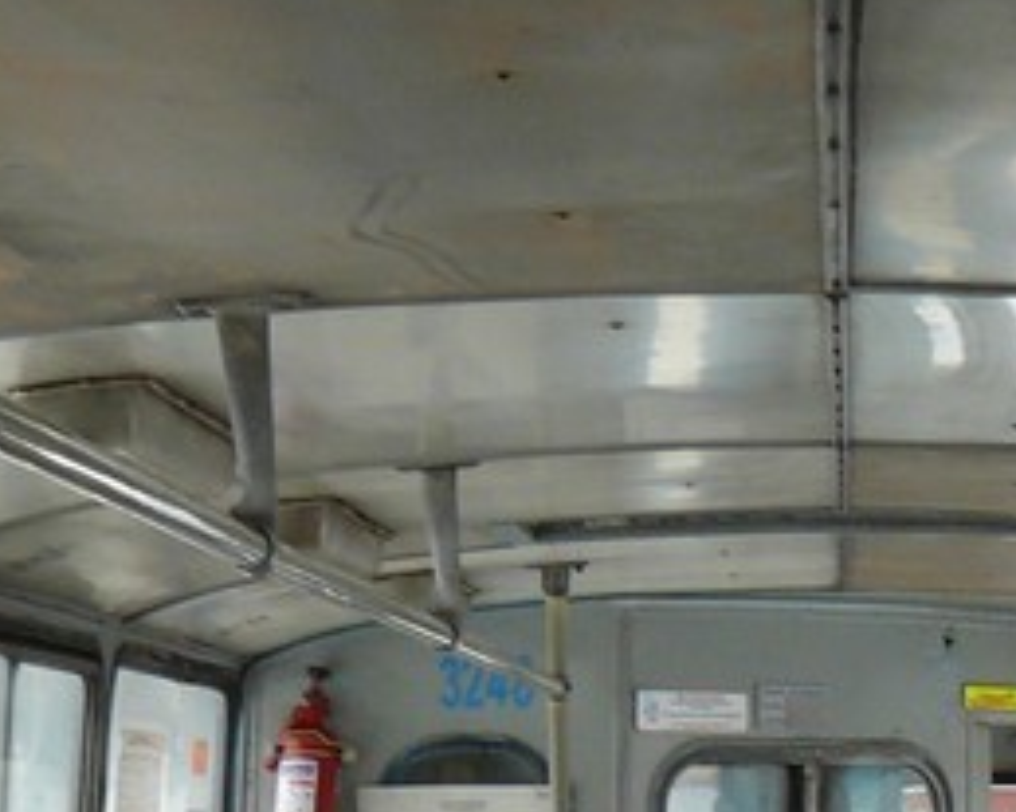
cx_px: 906
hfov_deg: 13.7
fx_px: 4178
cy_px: 1047
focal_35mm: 139
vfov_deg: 10.8
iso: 100
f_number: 2.8
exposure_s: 1/60
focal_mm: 6
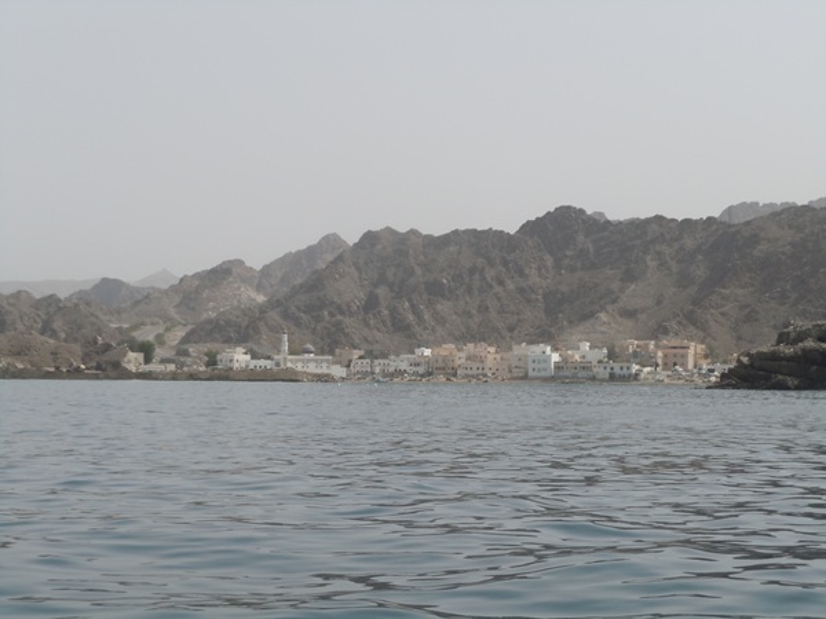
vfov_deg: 19.9
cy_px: 310
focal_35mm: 74
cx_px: 413
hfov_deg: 26.3
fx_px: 1766
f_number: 5.2
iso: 100
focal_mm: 13.2
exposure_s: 1/800
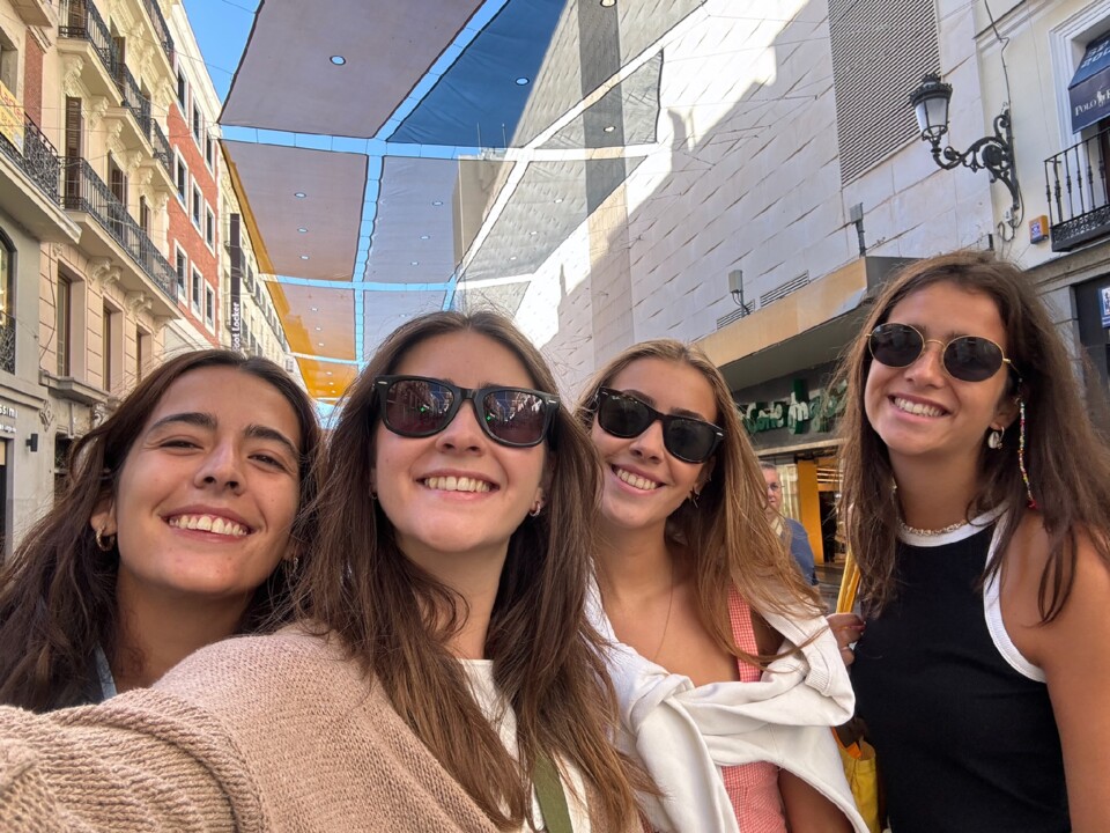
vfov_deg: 58.9
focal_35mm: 23
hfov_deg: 73.9
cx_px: 555
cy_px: 416
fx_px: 738
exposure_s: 1/121
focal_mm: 2.69
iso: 40
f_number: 1.9
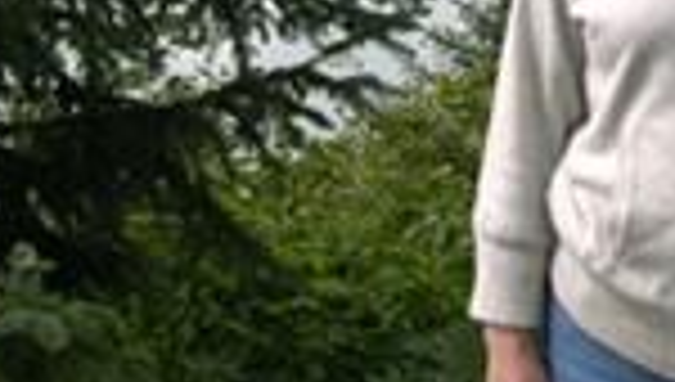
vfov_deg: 9.3
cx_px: 657
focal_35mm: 124
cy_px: -351
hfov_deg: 16.9
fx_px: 2223
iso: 100
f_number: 7.6
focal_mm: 8
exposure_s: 1/188
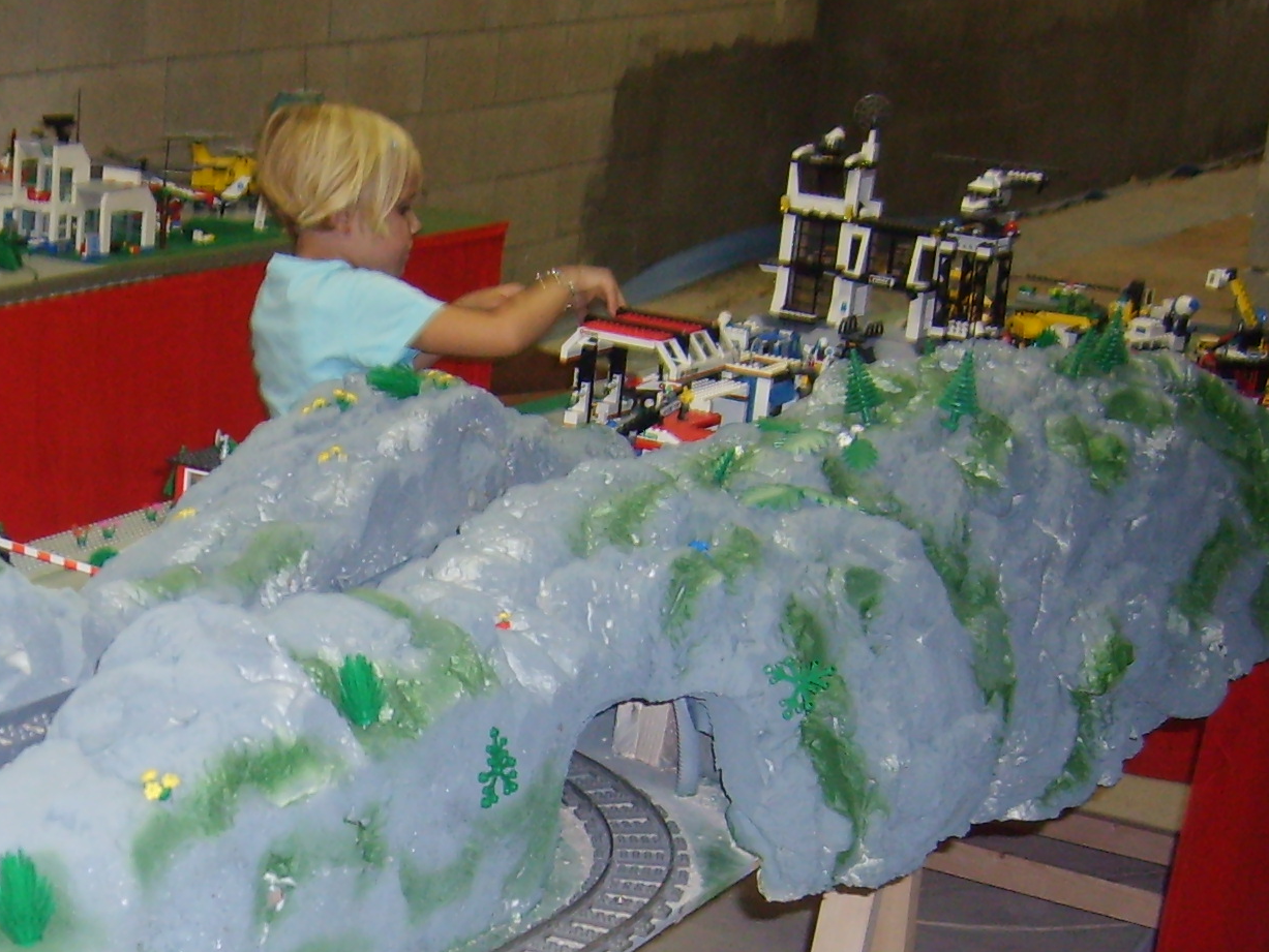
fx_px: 2677
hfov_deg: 25.6
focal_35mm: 73
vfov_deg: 19.8
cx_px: 61
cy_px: 855
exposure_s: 1/45
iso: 113
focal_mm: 5.8
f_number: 2.8
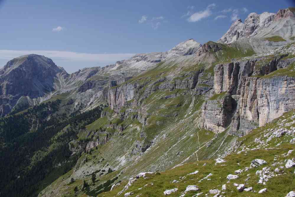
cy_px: 98
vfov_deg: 33.1
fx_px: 331
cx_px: 148
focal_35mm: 40
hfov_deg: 48.1
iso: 200
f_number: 11
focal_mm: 26.9
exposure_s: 1/100
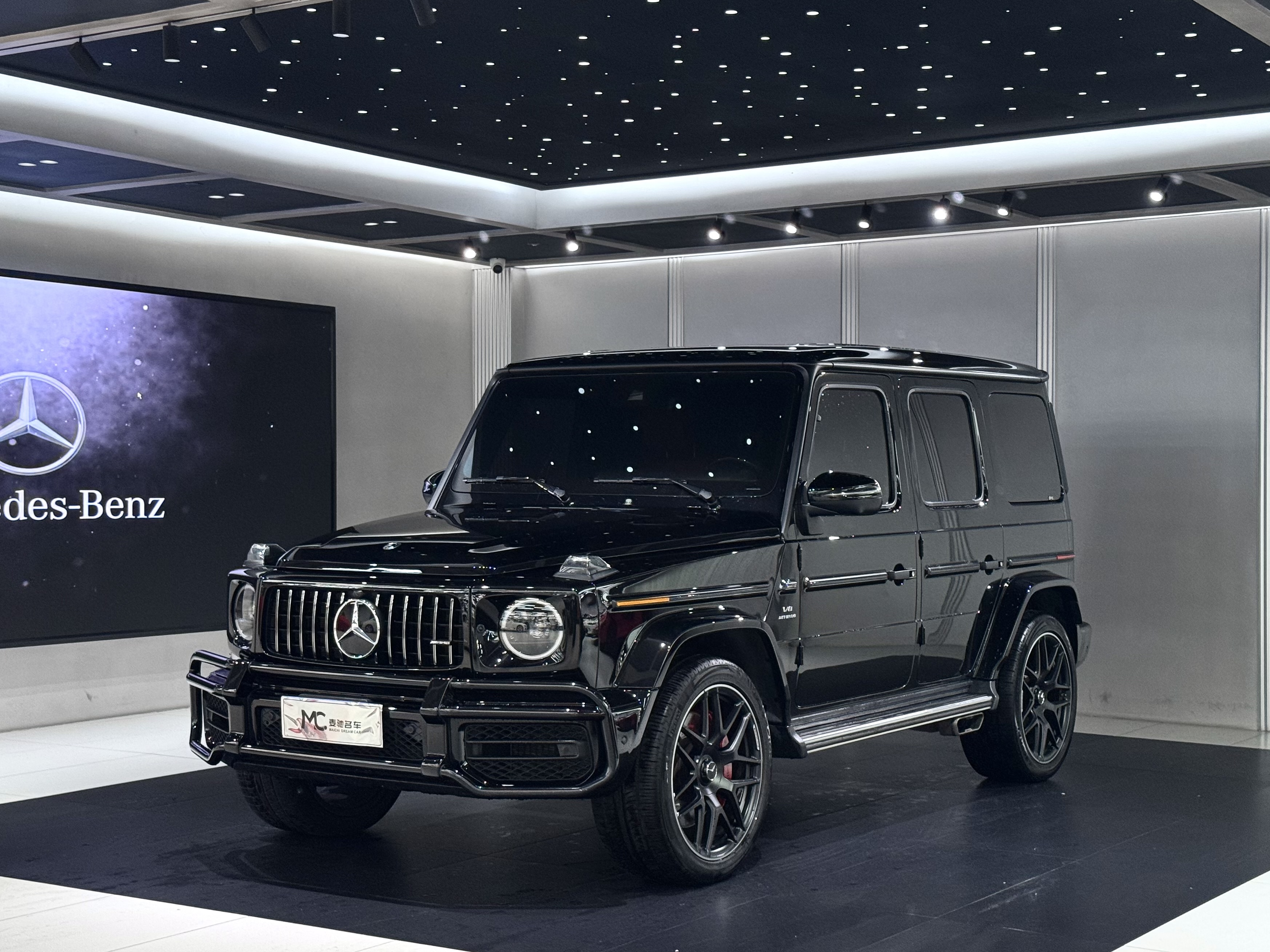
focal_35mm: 48
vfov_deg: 30.3
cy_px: 476
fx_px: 1761
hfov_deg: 39.7
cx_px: 635
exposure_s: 1/60
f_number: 1.78
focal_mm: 6.76
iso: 100
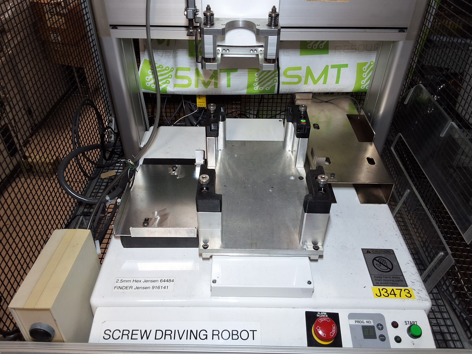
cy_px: 177
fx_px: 382
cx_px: 236
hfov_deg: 63.4
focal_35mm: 28
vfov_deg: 49.7
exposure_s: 1/40
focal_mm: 2.91
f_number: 1.9
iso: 80
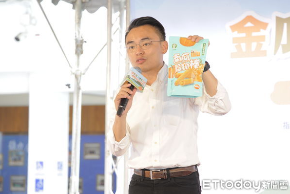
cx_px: 145
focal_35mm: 146
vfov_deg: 9.4
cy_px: 97
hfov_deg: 14.1
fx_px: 1176
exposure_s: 1/125
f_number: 5.6
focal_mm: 145
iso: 2000
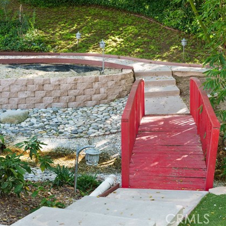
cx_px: 168
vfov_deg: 26.5
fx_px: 480
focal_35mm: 65
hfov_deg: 26.2
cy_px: 111
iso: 250
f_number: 8
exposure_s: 1/2
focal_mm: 50
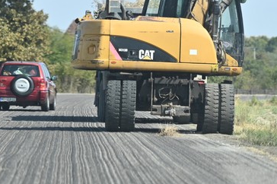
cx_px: 177
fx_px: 2114
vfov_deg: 5.0
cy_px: 41
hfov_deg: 7.5
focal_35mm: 275
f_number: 2.8
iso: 250
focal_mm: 125
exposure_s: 1/4000
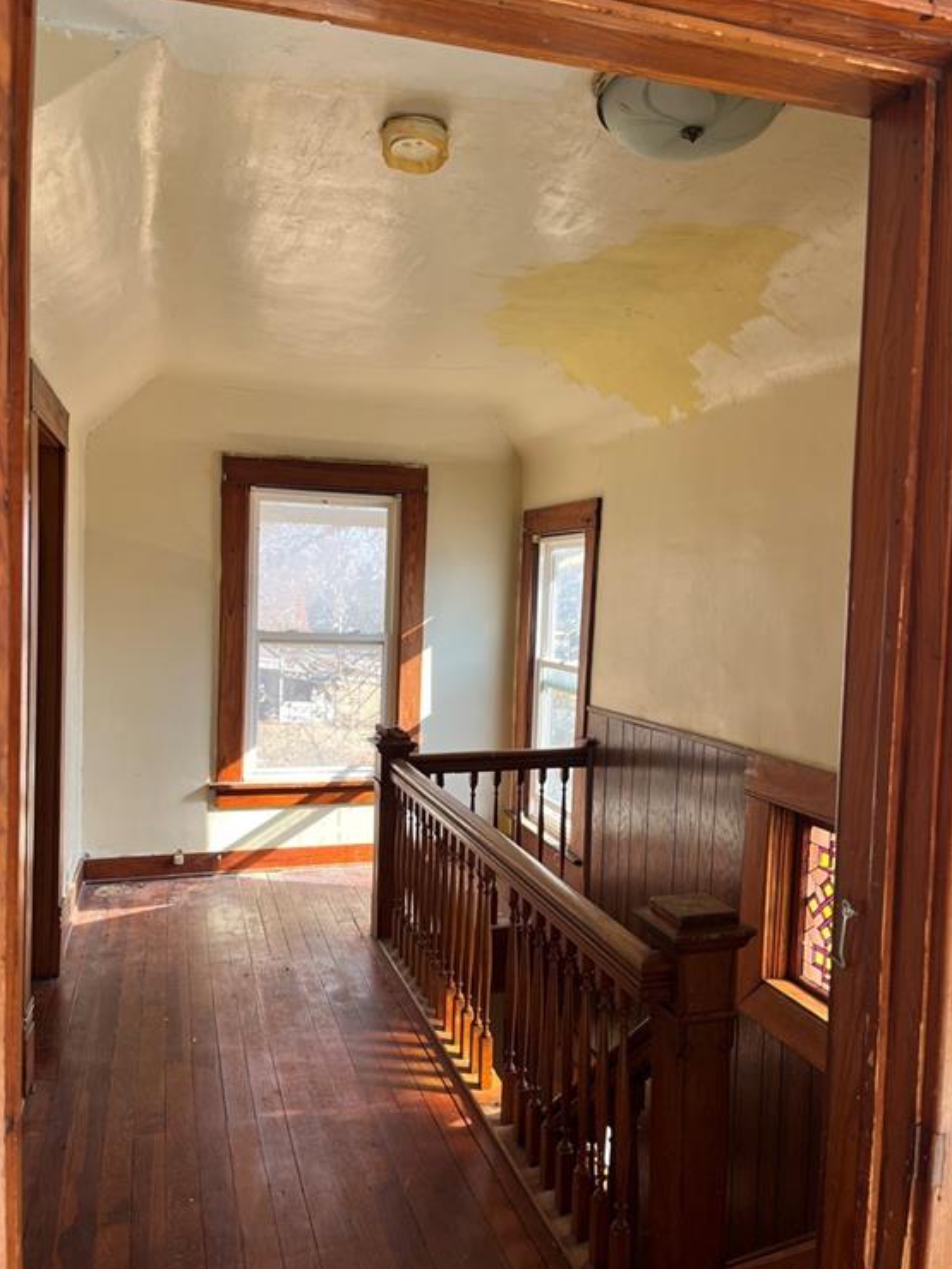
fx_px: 990
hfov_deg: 51.4
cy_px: 648
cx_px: 470
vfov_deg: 65.3
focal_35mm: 27
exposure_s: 1/138
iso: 32
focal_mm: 5.1
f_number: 1.6
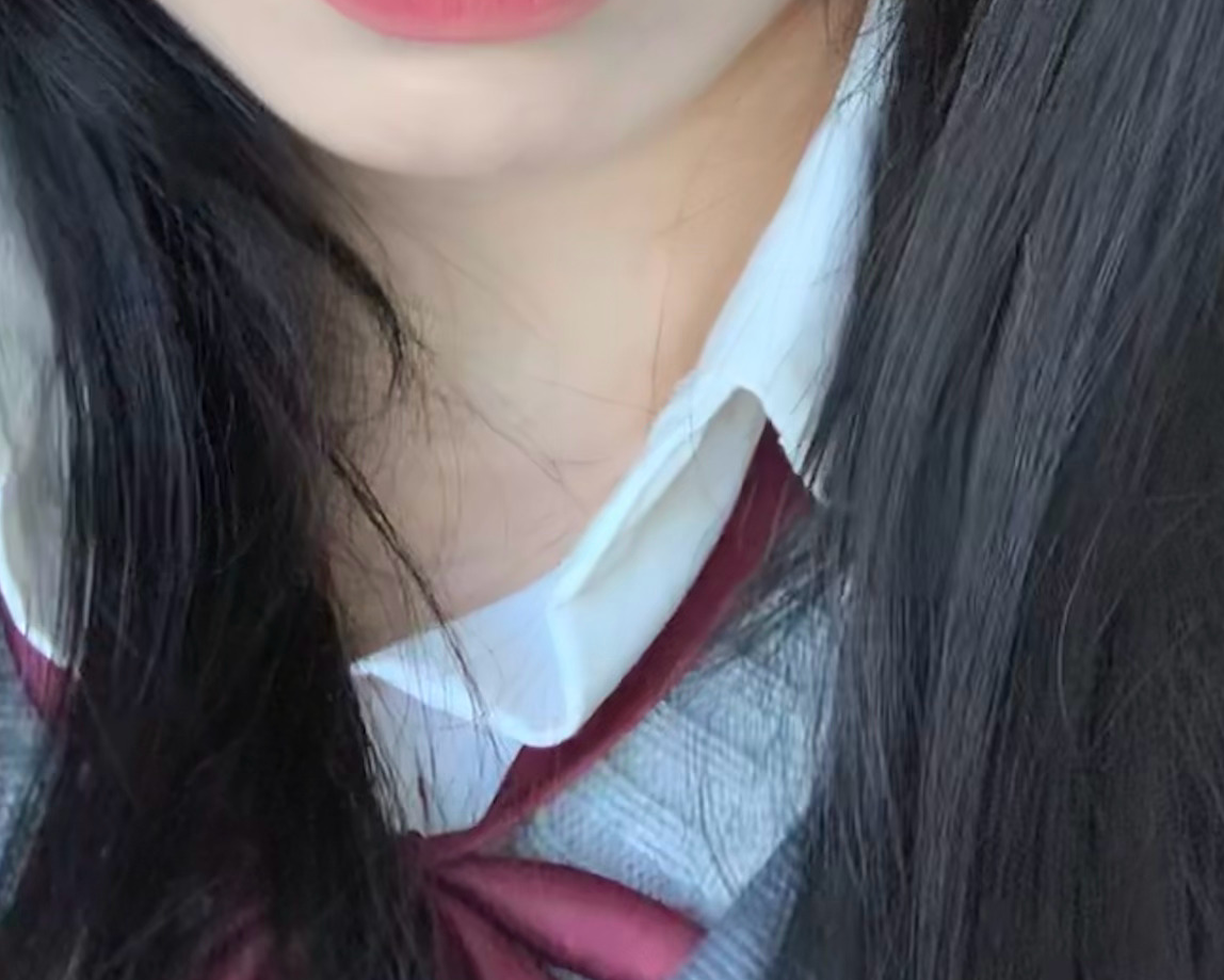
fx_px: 3044
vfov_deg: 17.1
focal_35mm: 84
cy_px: -310
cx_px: 953
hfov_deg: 22.5
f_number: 2.2
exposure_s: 1/60
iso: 80
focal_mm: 2.87
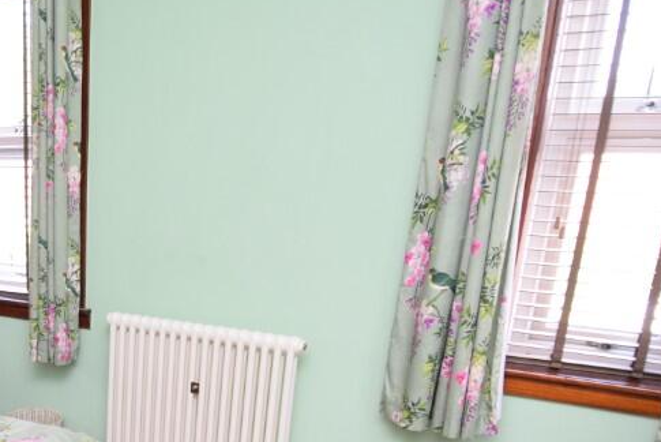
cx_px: 11
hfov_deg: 43.9
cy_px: 386
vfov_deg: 33.5
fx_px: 698
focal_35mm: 38
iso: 720
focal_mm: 12
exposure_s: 1/60
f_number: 4
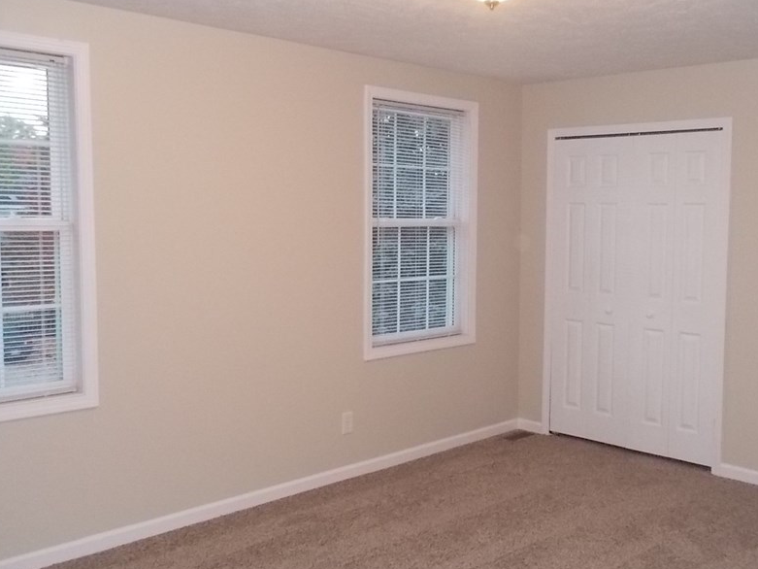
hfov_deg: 48.7
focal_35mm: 38
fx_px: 832
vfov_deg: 37.7
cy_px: 271
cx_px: 452
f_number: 3.3
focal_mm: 4.1
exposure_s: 1/25
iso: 320
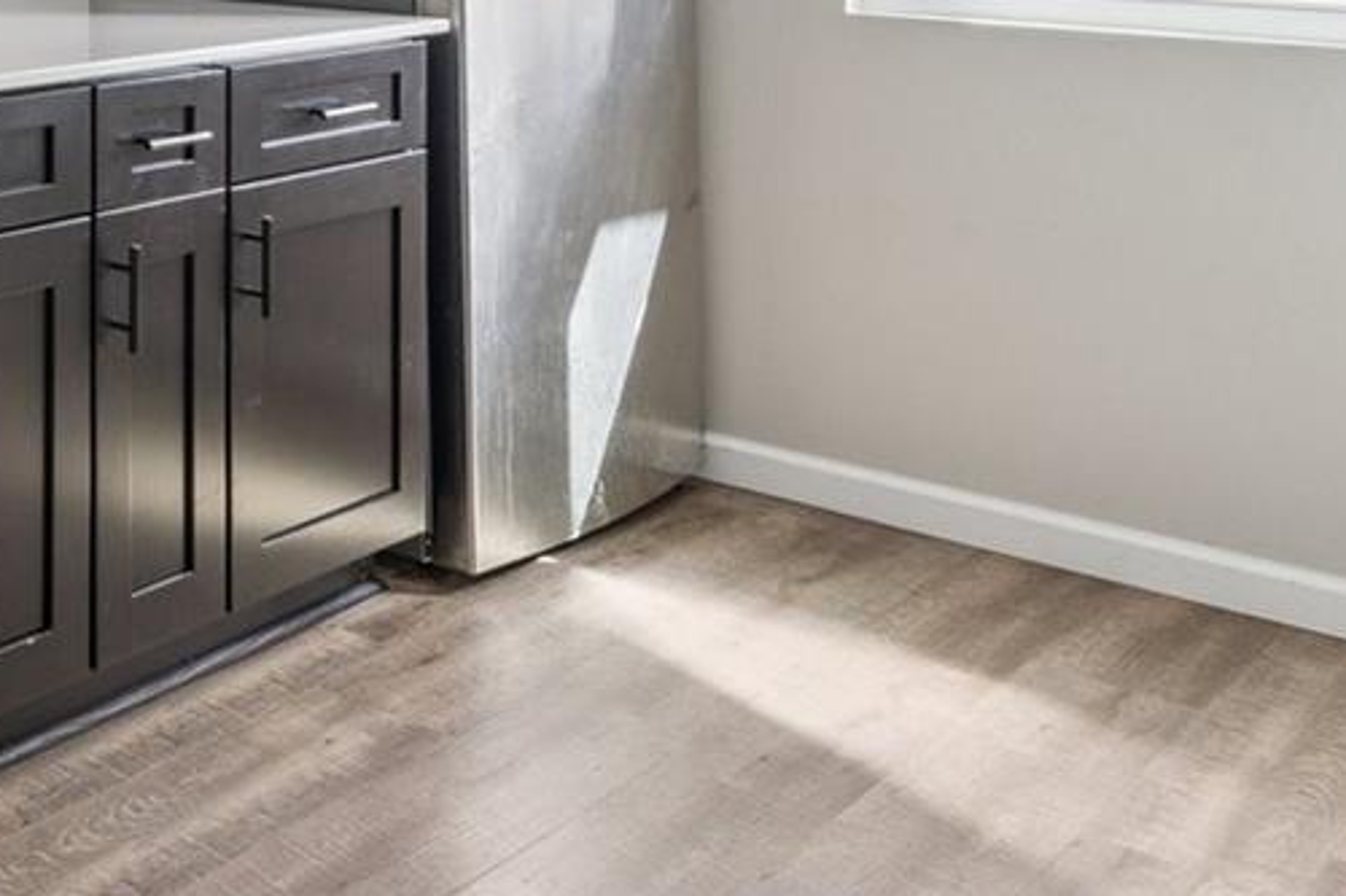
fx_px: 1794
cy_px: -180
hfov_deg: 28.8
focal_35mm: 48
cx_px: -600
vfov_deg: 25.2
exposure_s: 1/5
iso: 200
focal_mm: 10
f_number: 8
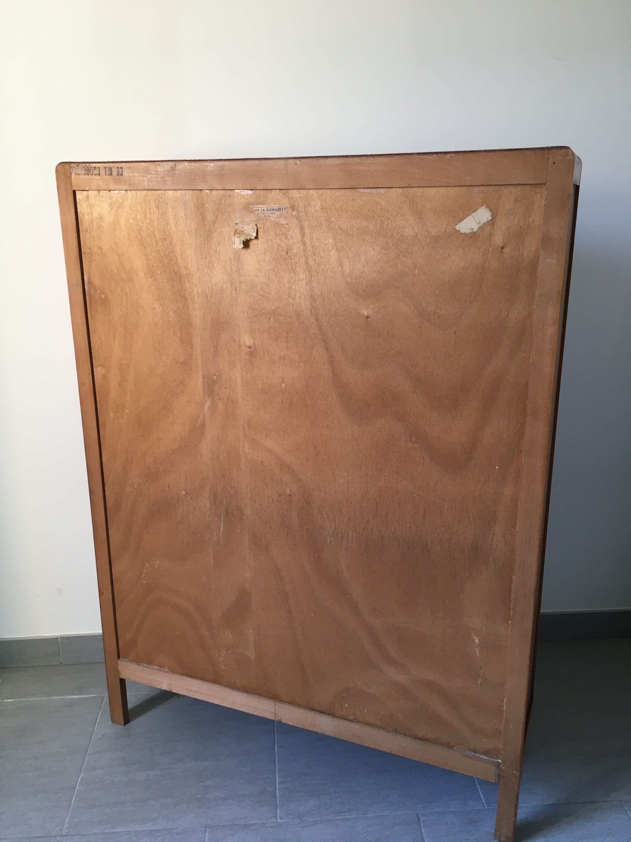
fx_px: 705
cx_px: 316
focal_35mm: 29
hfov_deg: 48.2
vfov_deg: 61.7
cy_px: 421
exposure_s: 1/33
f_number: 2.2
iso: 50
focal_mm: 4.15
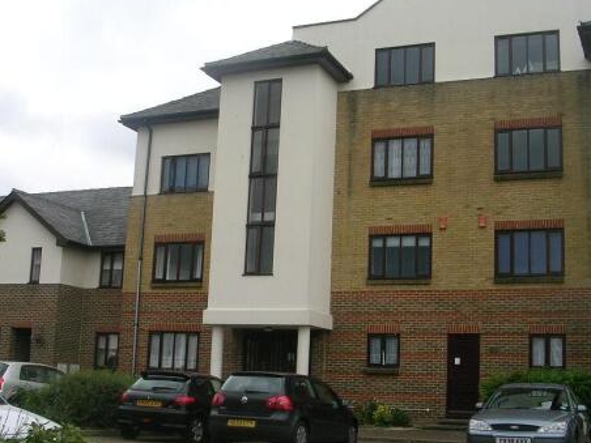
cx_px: 316
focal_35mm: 49
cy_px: 231
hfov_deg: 38.9
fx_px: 837
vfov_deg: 29.7
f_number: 5.6
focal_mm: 5.8
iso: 50
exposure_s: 1/162
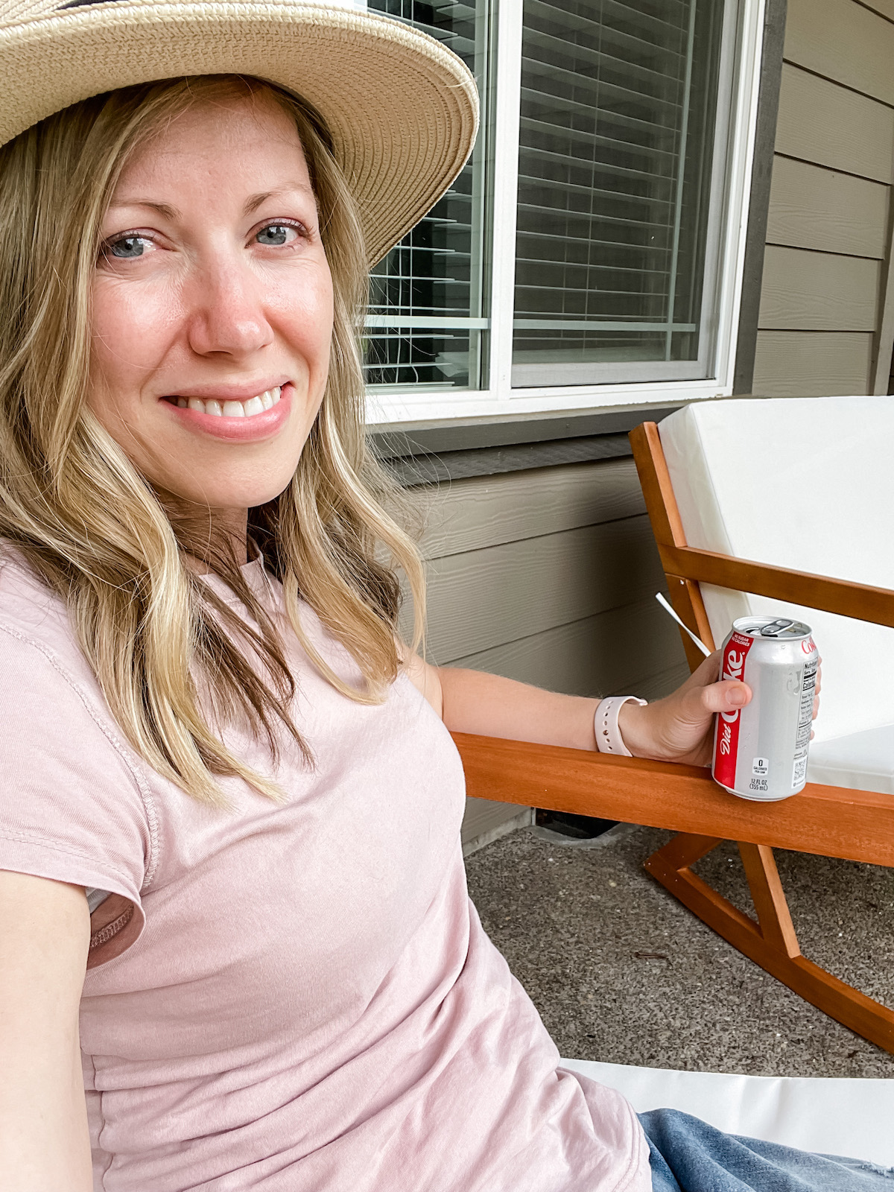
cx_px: 447
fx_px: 1033
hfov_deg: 46.8
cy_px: 596
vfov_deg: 60.0
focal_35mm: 30
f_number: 2.2
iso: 25
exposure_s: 1/120
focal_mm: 2.71
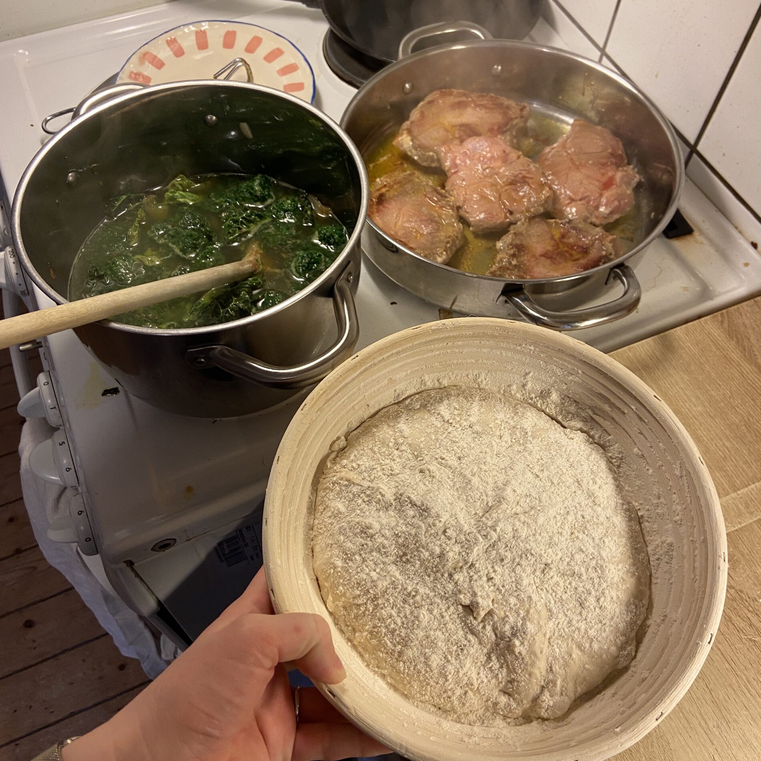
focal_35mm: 31
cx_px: 382
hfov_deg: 52.5
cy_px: 357
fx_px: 771
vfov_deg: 52.5
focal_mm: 4.25
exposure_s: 1/50
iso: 64
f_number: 1.8
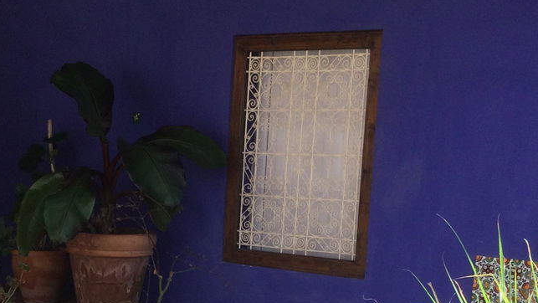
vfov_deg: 14.1
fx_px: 1199
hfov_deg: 24.7
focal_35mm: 84
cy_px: 332
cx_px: 76
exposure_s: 1/394
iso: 25
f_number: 2.4
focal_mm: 3.3
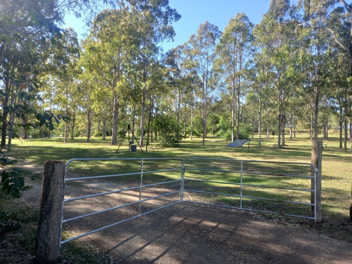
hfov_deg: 69.4
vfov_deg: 54.9
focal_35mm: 25
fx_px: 254
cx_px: 176
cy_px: 132
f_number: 2
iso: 25
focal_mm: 4.6
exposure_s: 1/179
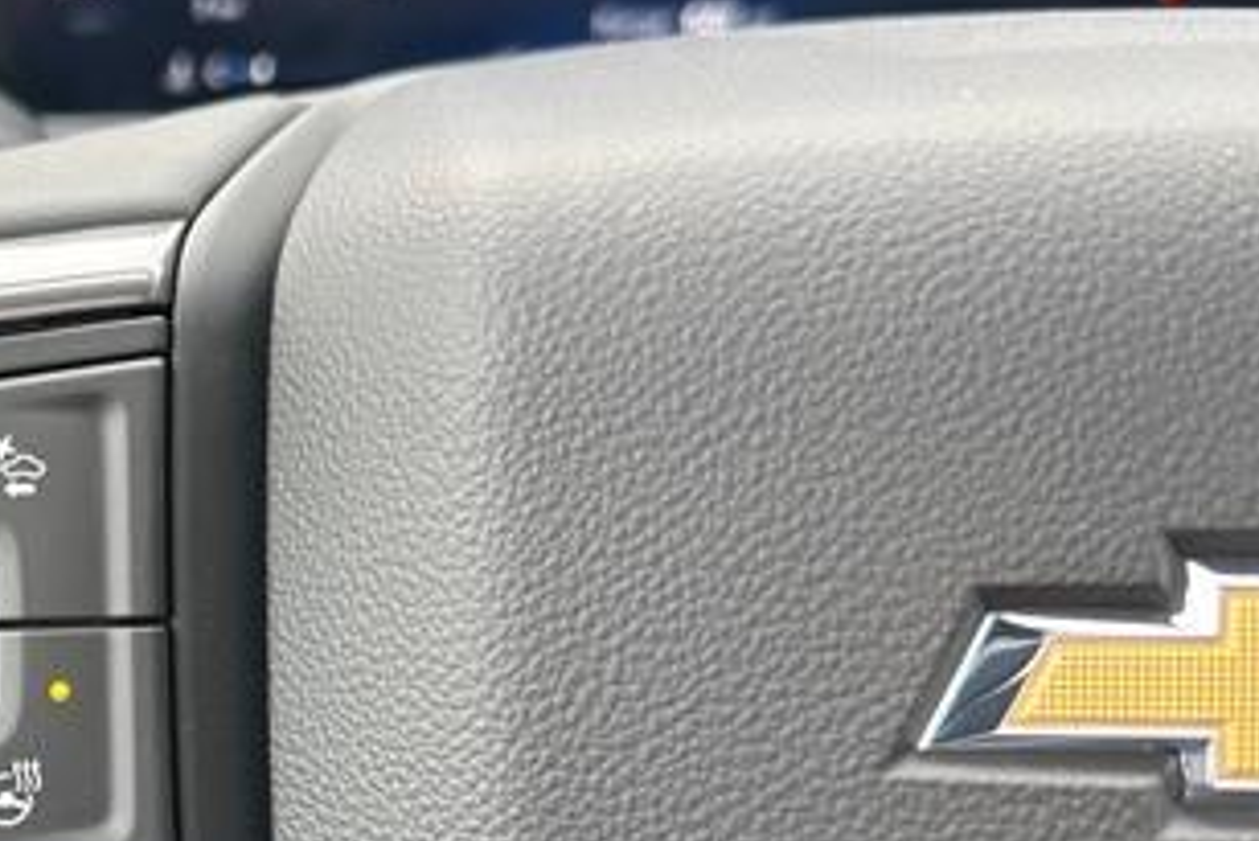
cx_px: 16
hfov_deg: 34.8
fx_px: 1819
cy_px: 566
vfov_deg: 25.9
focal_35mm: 52
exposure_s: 1/121
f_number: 1.78
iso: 64
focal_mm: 6.86
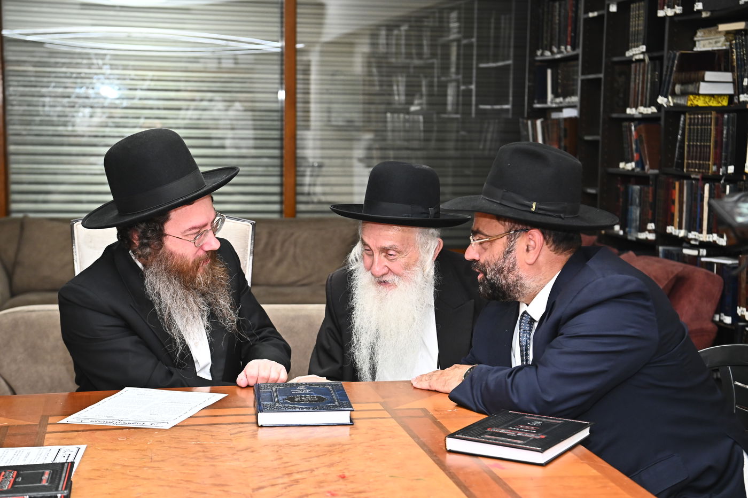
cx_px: 374
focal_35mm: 62
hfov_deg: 32.4
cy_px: 249
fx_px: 1288
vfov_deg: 21.9
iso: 2500
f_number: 5.6
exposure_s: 1/200
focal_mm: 62
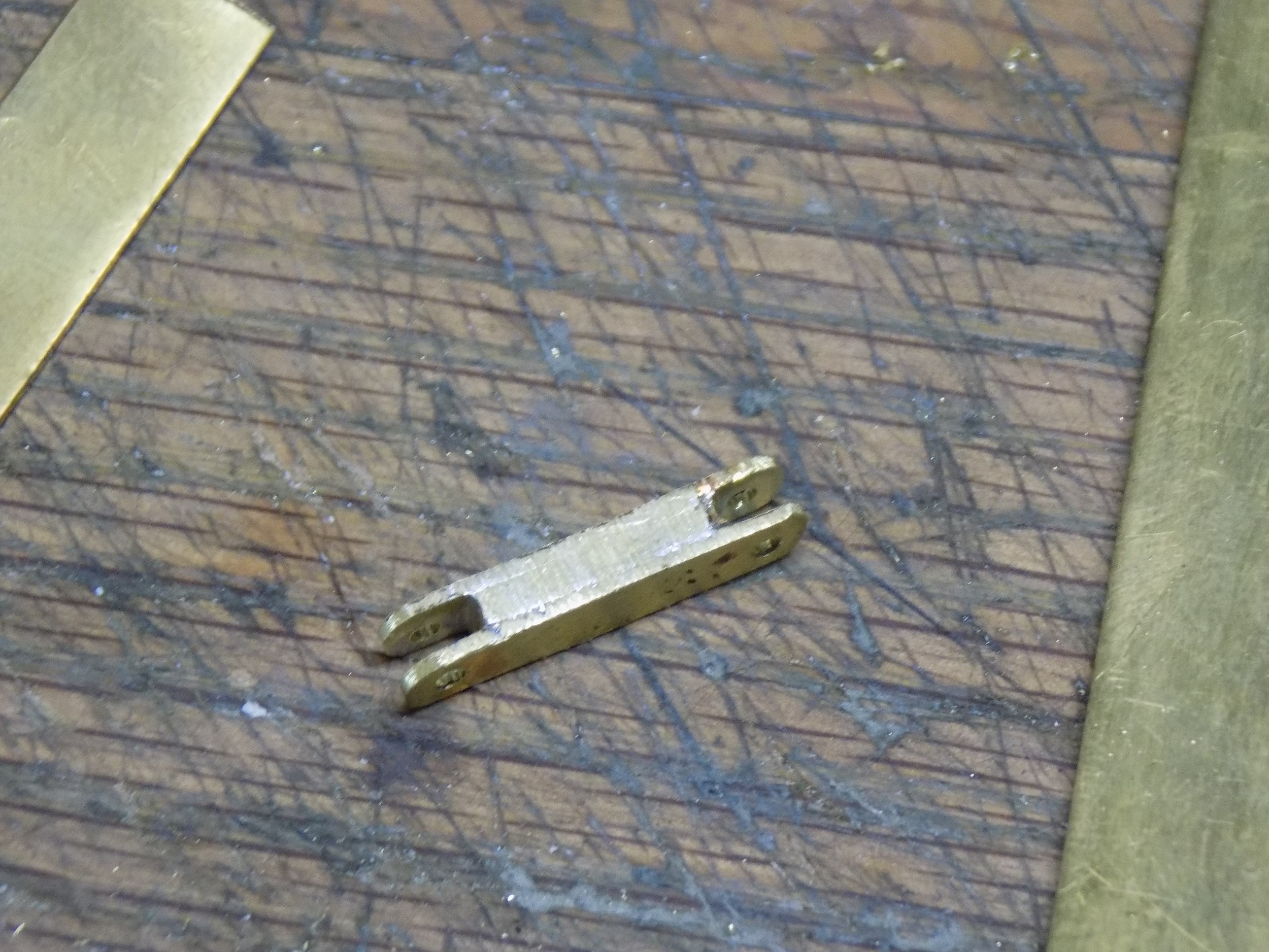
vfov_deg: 6.8
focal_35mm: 217
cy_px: 476
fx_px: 7955
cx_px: 634
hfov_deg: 9.1
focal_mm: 38.6
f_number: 5.5
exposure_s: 1/25
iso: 400
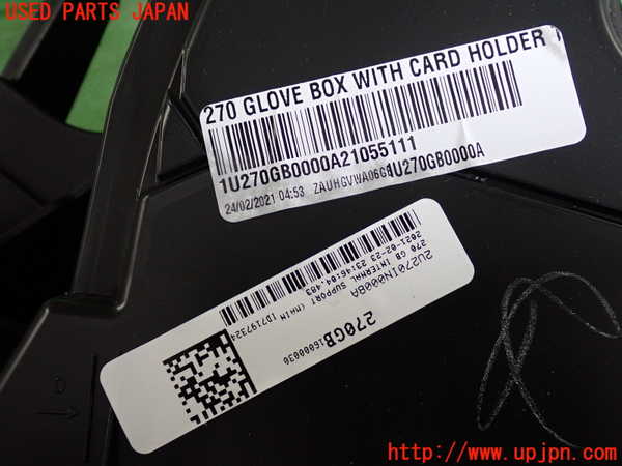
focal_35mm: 41
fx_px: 737
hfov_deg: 45.8
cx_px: 311
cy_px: 233
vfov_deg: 35.1
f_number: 2.8
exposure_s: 1/125
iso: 500
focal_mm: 7.31
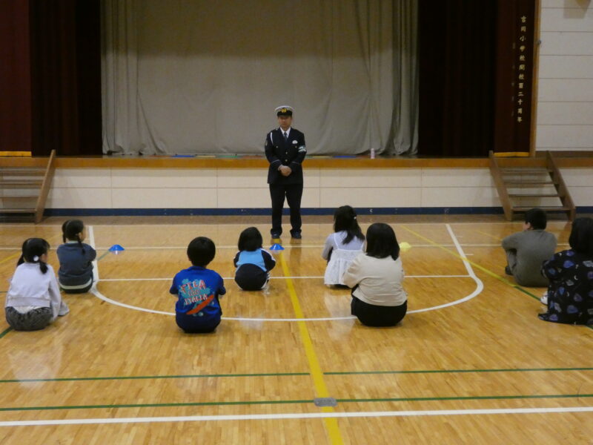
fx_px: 737
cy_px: 222
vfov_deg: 33.6
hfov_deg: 43.9
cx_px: 296
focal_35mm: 43
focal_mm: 7.8
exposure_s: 1/80
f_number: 3.7
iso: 1250
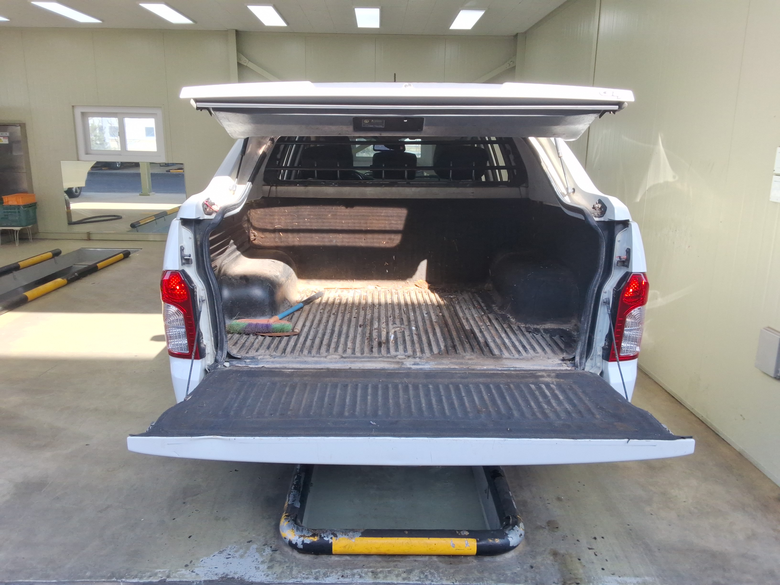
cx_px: 390
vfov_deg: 49.7
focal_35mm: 28
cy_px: 292
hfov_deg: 63.4
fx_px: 631
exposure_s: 1/340
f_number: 1.9
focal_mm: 2.91
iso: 32
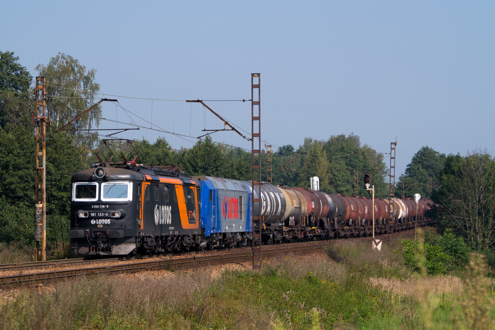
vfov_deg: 10.4
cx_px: 248
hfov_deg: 15.5
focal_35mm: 132
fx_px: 1815
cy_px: 165
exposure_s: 1/500
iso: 200
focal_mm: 87.5
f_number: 8
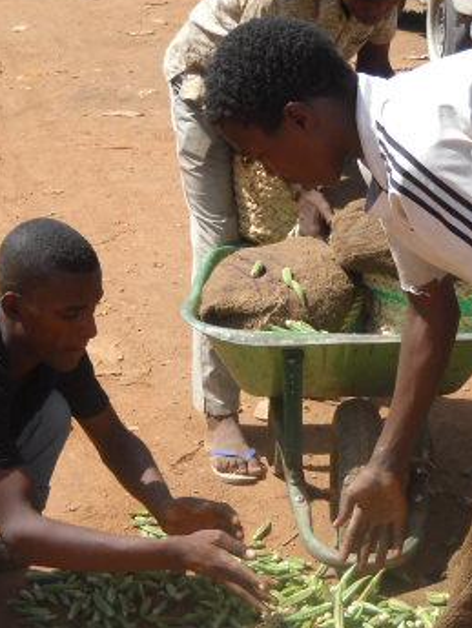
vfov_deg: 25.6
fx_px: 1381
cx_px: 255
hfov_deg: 19.4
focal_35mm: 76
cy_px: 380
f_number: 5.5
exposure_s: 1/218
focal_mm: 6.72
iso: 64
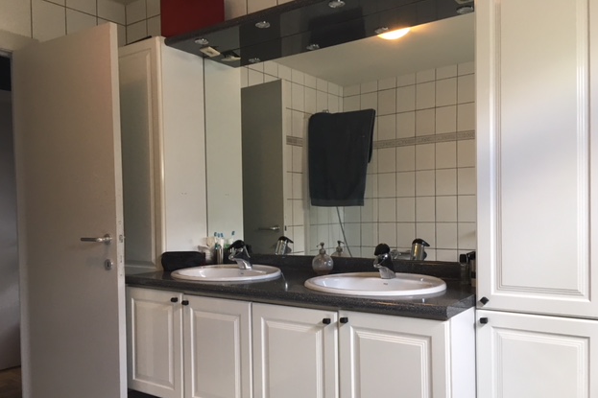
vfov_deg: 42.2
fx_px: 515
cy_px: 229
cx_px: 299
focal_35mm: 31
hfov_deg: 60.3
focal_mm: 4.15
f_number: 2.2
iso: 100
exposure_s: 1/33
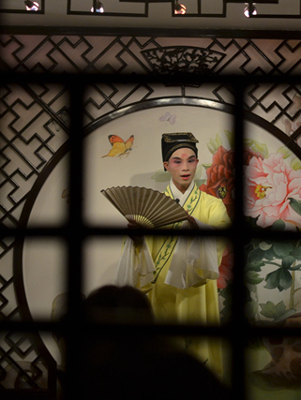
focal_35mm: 127
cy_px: 117
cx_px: 229
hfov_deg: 11.7
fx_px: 1470
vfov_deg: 15.5
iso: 500
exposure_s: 1/320
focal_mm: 50
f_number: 2.8
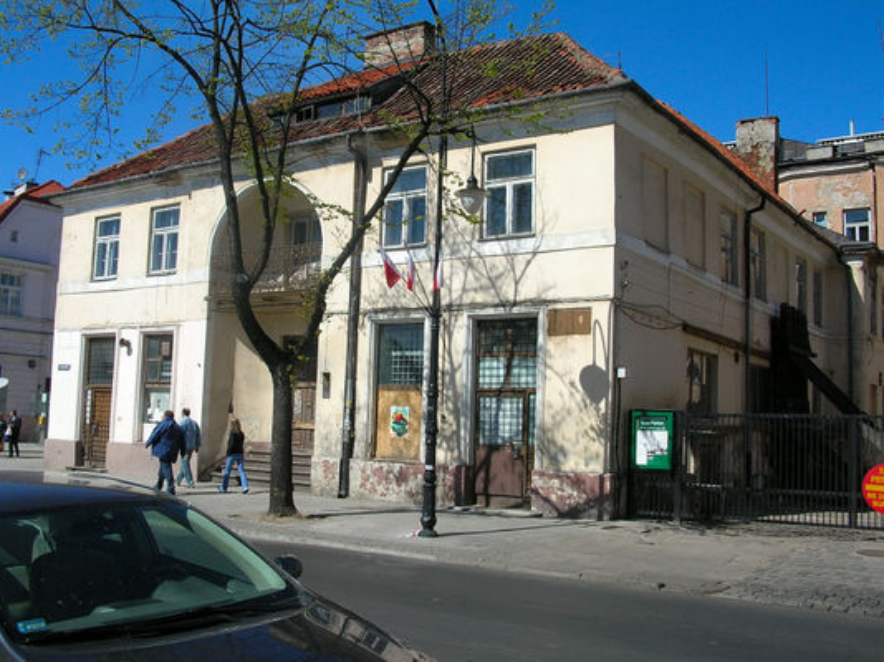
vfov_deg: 39.6
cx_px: 442
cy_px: 331
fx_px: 919
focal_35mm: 36
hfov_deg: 51.4
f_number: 3.7
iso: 50
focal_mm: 6
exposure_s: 1/933
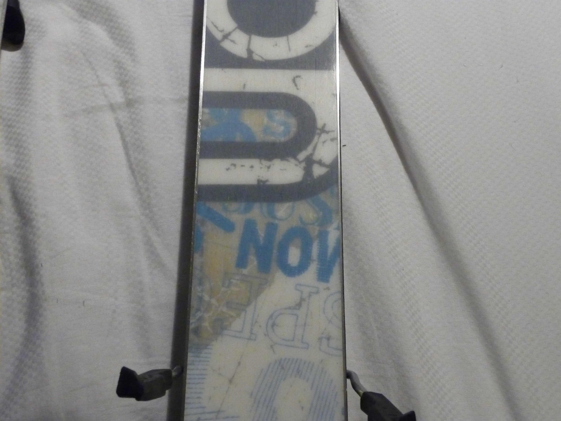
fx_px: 778
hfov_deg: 39.7
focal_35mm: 48
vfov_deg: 30.3
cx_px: 280
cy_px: 210
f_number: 4.2
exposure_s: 1/30
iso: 800
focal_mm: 8
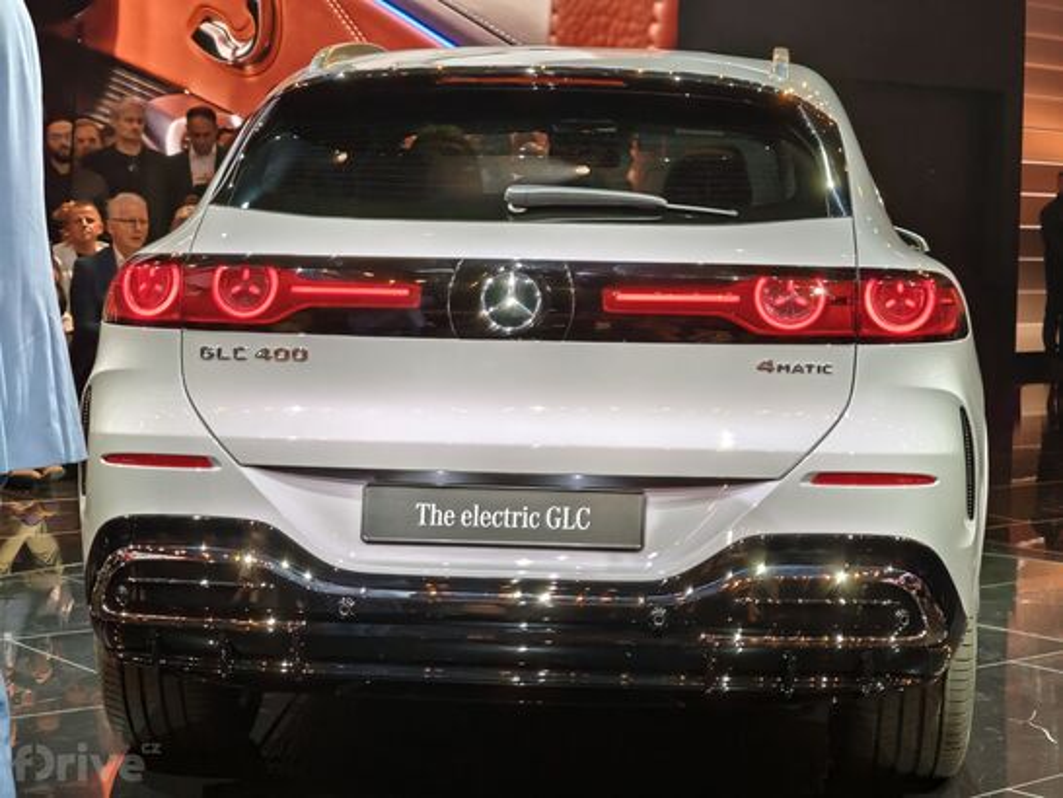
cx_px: 532
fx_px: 2151
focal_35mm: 70
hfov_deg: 27.8
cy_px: 399
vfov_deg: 21.0
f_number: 1.8
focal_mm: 11.5
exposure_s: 1/100
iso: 320
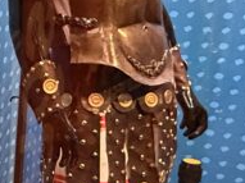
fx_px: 530
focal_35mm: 75
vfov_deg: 19.6
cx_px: -168
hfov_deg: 20.3
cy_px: 97
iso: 1250
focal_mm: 2.22
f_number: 2.2
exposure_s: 1/60
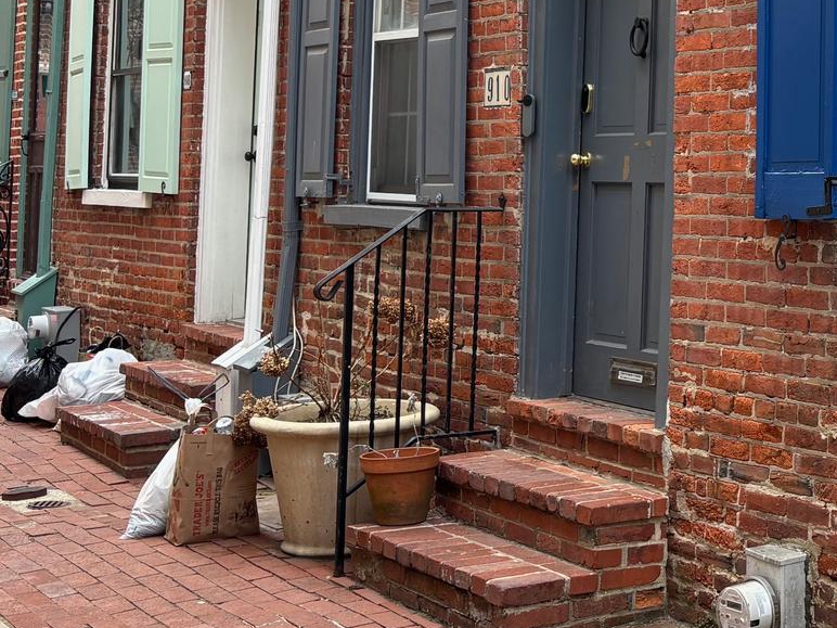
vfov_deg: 21.1
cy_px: 145
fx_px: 1668
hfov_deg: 25.5
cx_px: 989
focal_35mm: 69
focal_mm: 5.96
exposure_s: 1/121
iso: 50
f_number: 1.6
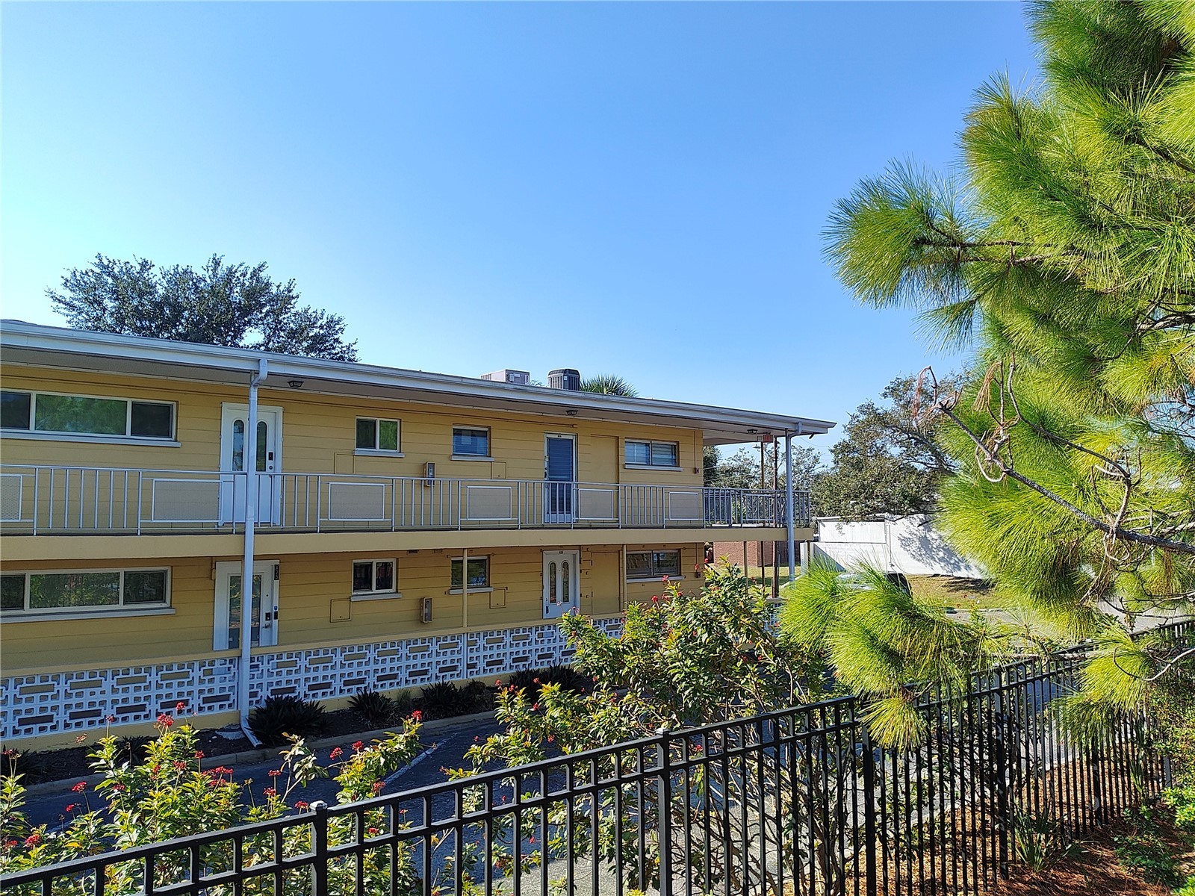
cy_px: 448
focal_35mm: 25
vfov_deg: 54.9
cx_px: 598
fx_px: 863
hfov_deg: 69.4
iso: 101
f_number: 1.5
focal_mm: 4.15
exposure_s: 1/2056
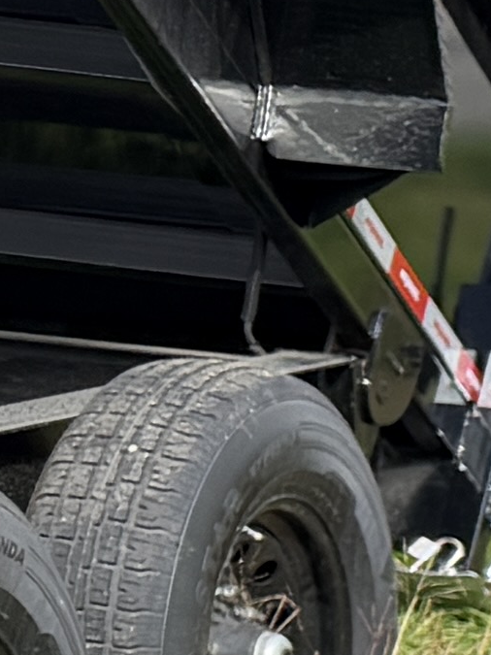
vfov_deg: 9.4
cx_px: 2567
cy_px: 1118
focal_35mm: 203
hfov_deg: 5.4
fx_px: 3840
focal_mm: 6.76
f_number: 1.78
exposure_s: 1/822
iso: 80
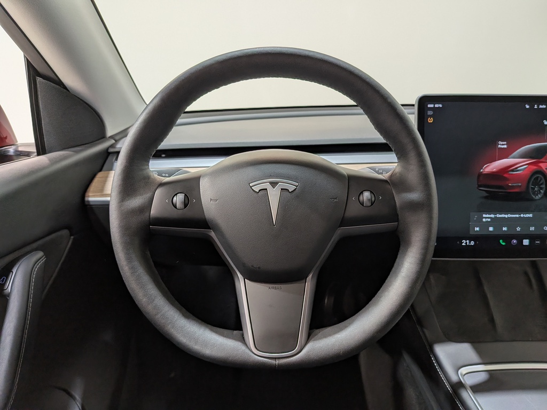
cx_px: 274
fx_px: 379
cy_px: 205
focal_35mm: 24
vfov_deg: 56.8
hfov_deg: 71.6
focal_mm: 4.53
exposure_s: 1/60
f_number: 1.7
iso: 101
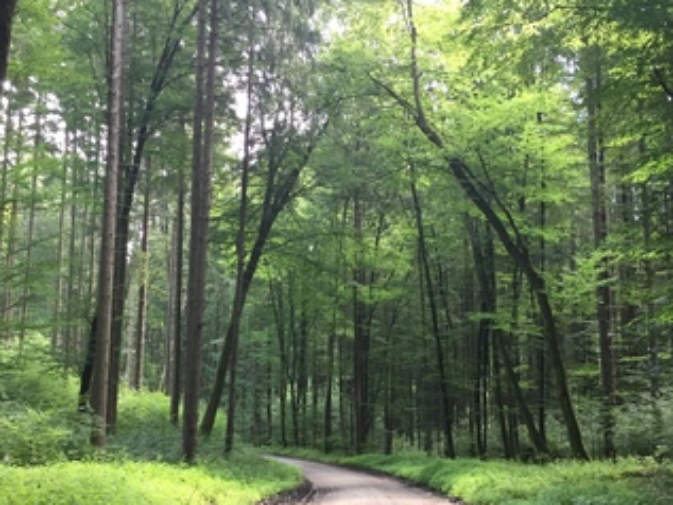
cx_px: 350
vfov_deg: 32.0
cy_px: 328
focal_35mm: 45
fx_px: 875
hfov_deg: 42.1
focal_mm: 4.15
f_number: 2.2
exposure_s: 1/33
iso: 32
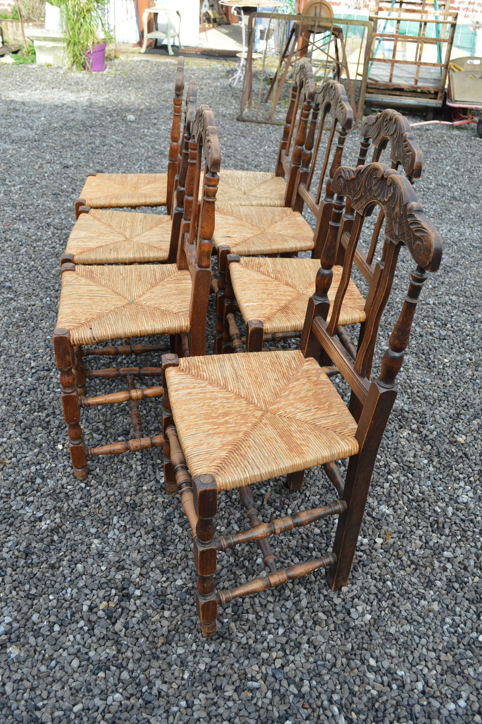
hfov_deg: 43.5
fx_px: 604
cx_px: 241
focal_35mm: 30
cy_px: 362
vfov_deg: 62.0
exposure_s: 1/125
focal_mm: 20
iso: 100
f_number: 5.6
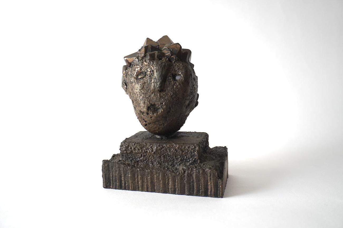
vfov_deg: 35.5
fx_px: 357
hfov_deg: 51.3
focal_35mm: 38
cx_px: 172
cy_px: 114
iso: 250
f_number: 4.5
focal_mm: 25
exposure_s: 1/60
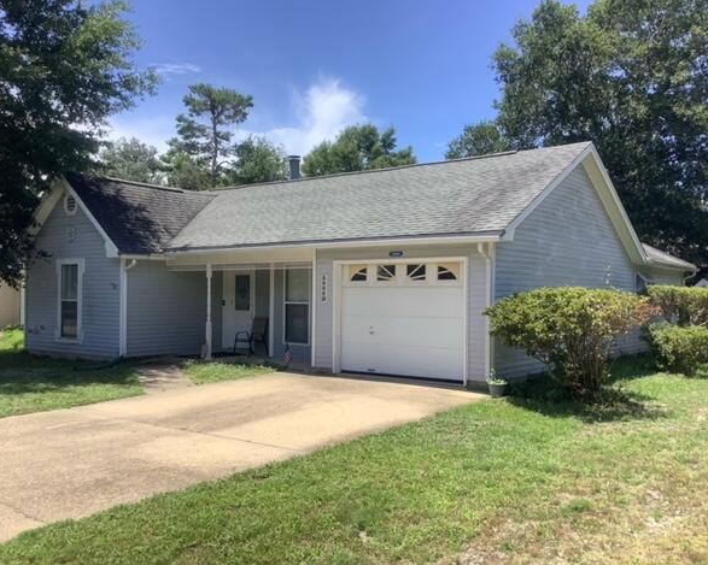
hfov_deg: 54.2
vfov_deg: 44.5
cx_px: 332
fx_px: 691
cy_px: 287
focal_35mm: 33
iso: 25
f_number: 2.4
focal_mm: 3.3
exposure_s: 1/1131
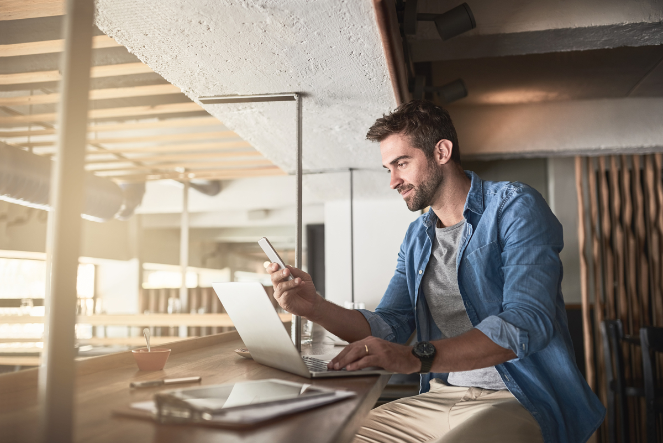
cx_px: 332
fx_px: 645
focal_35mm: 35
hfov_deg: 54.4
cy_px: 222
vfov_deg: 37.9
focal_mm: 35
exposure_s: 1/200
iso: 200
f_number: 2
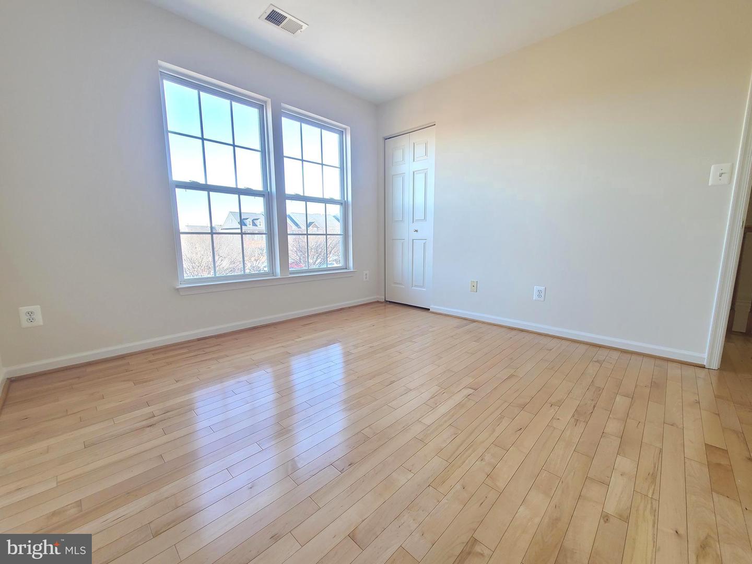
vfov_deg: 89.9
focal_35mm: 13
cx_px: 376
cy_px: 282
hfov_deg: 106.2
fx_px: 282
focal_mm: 2.2
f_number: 2.2
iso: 100
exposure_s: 1/60
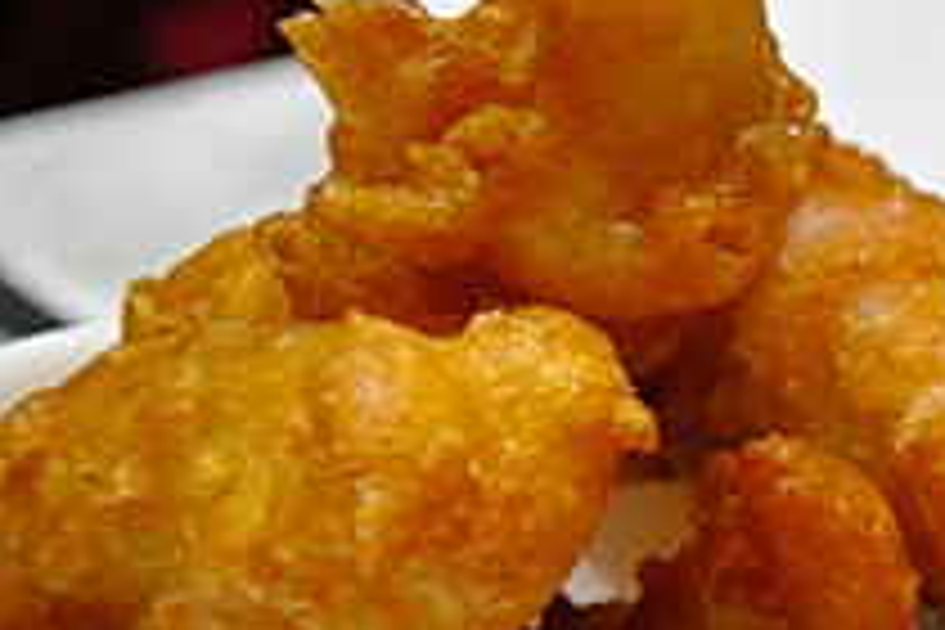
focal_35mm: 269
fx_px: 7061
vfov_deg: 5.1
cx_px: 1458
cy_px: 819
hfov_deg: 7.5
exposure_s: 1/60
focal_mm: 58
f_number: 5
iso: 2000
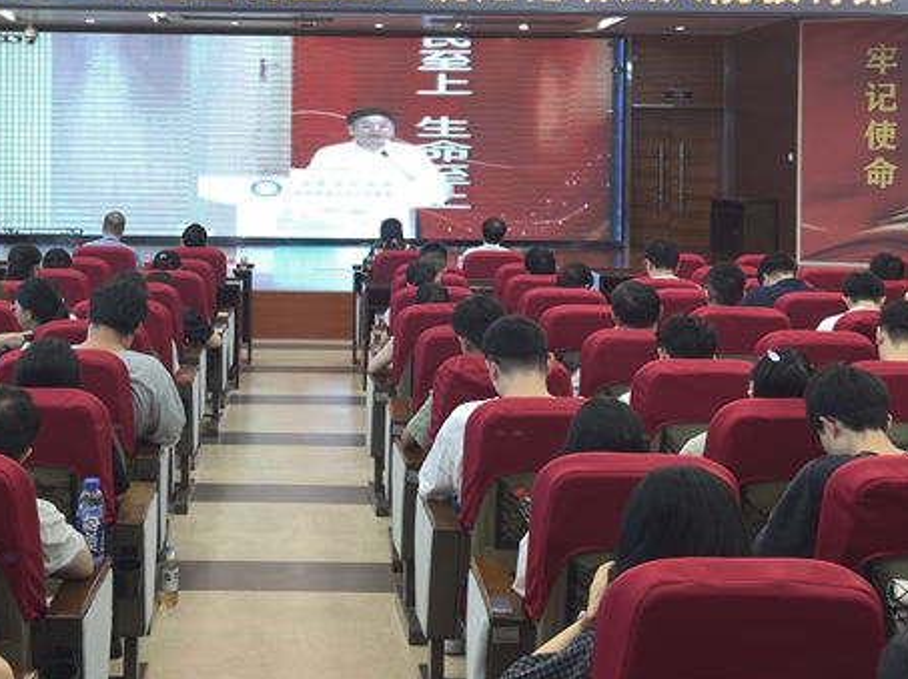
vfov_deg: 20.8
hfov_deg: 27.6
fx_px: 1835
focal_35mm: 70
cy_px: 166
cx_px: 309
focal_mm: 6.76
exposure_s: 1/51
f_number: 1.78
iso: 250
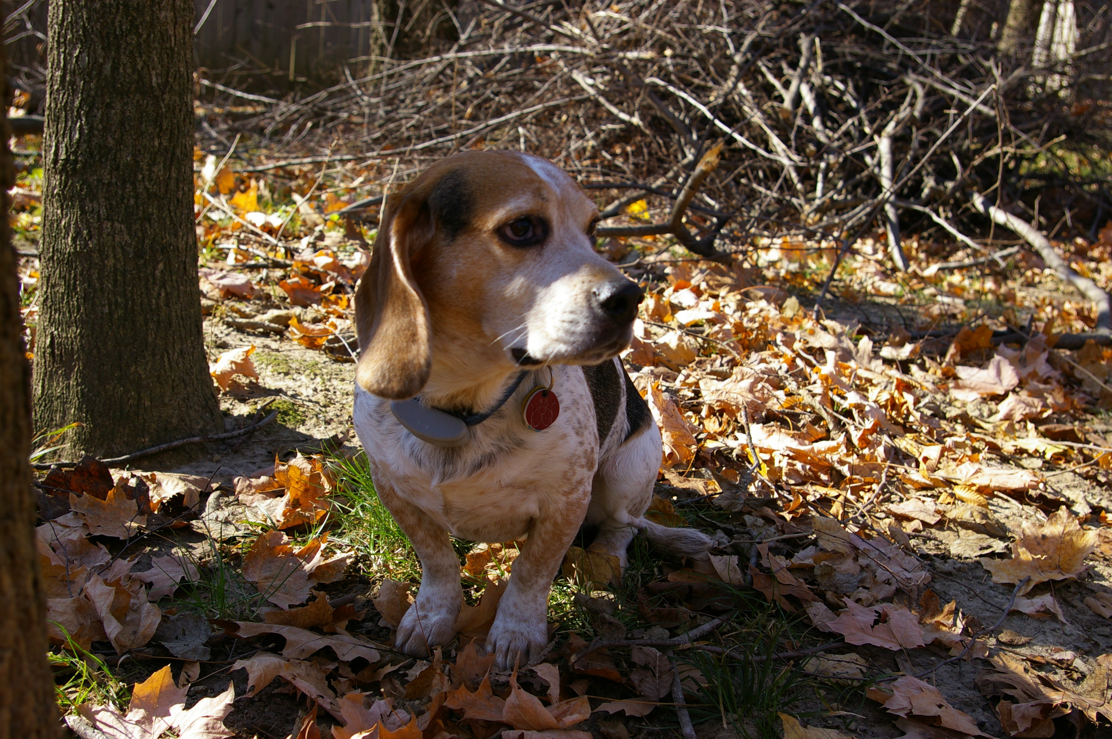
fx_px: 1435
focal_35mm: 46
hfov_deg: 42.4
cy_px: 370
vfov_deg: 28.9
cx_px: 556
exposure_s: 1/200
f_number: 6.3
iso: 200
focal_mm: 31
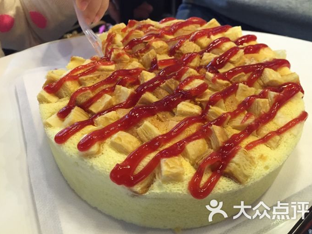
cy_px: 114
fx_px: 270
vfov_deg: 46.8
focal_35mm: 30
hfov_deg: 59.9
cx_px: 160
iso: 200
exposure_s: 1/30
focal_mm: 4.15
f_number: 2.2
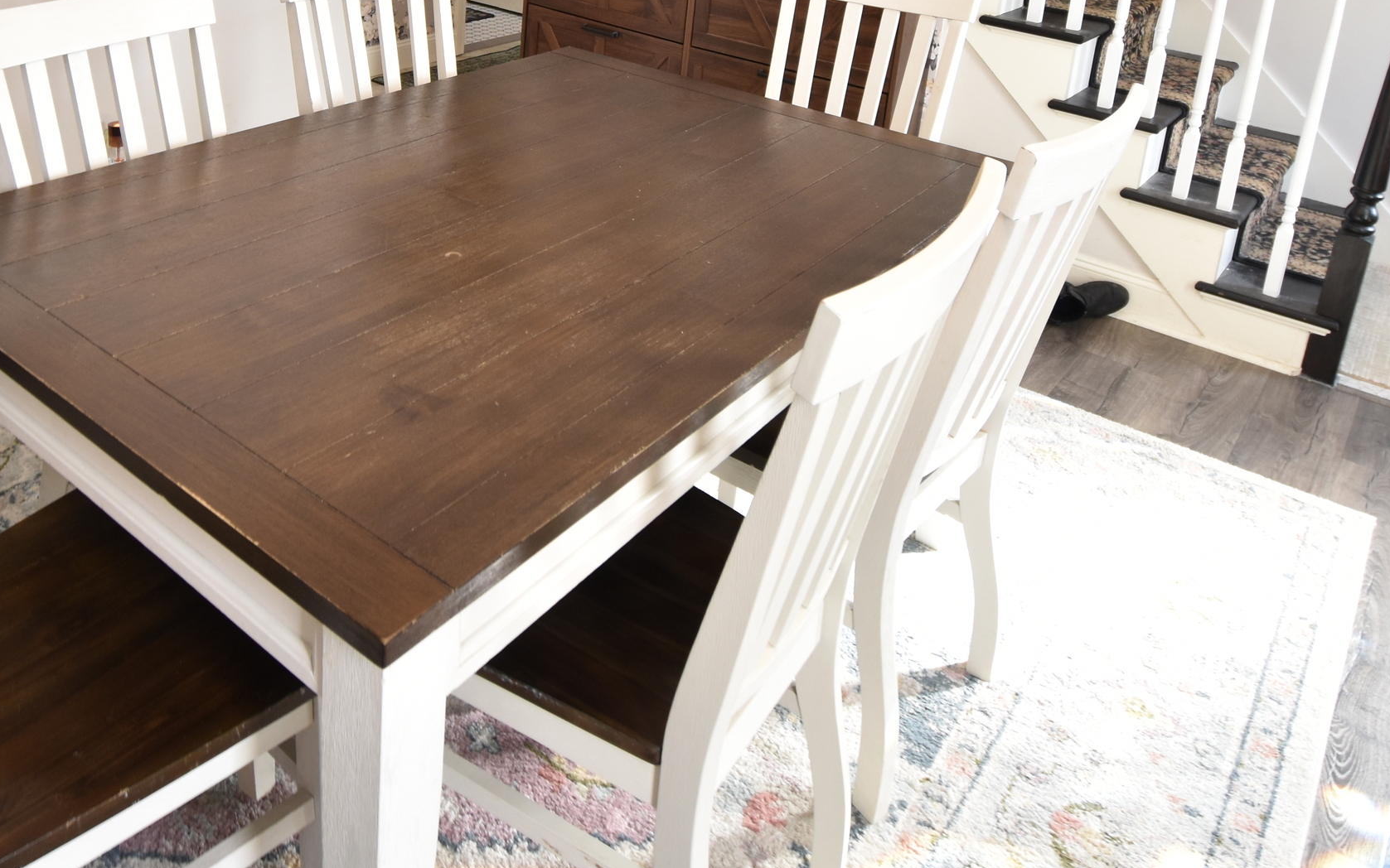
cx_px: 530
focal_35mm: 28
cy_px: 36
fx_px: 1061
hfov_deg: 65.6
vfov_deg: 40.1
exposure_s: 1/15
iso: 400
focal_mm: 10
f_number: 4.5
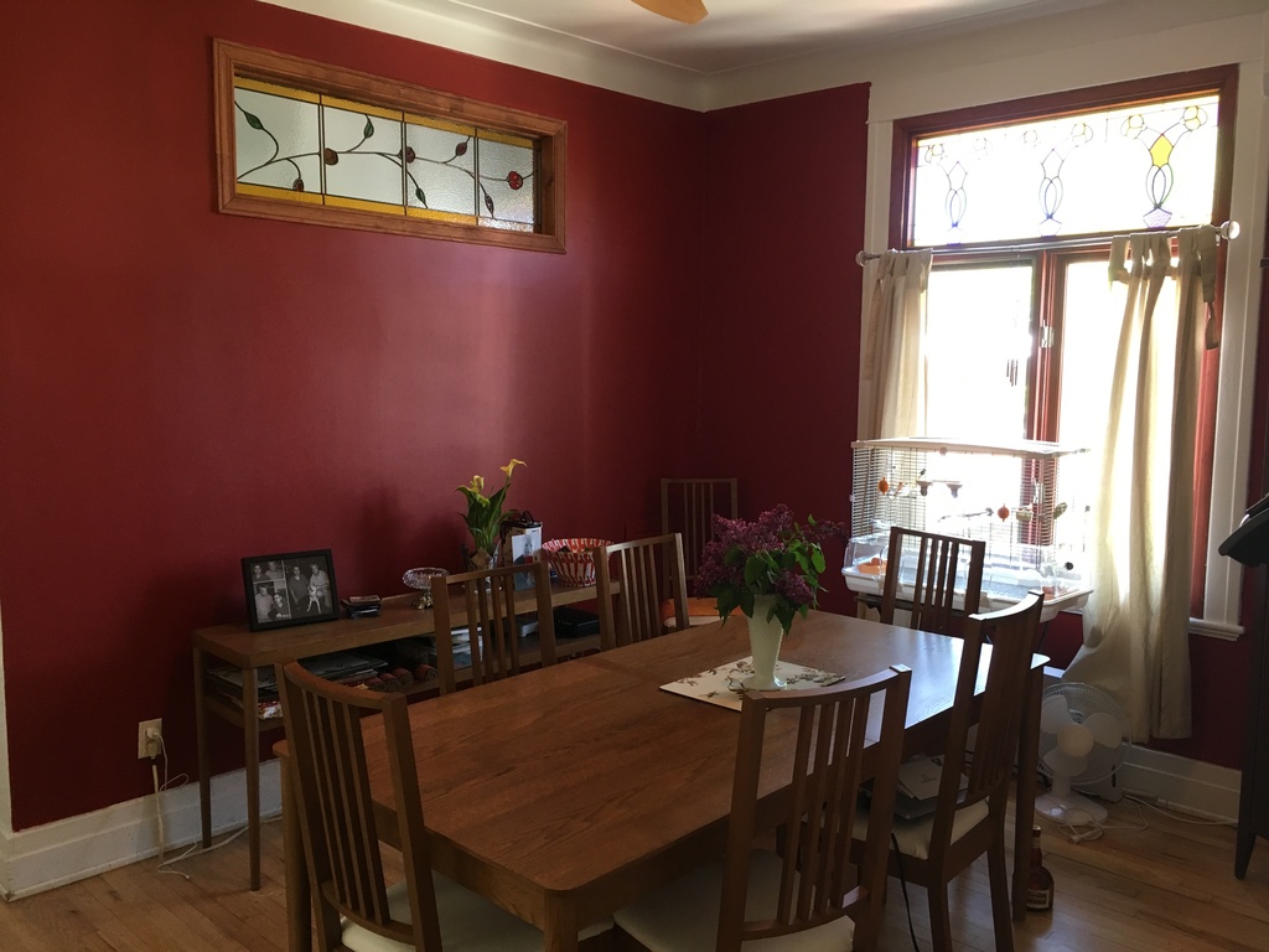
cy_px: 476
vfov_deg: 48.2
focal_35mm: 29
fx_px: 1063
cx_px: 634
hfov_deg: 61.7
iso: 80
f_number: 2.2
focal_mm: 4.15
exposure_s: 1/30
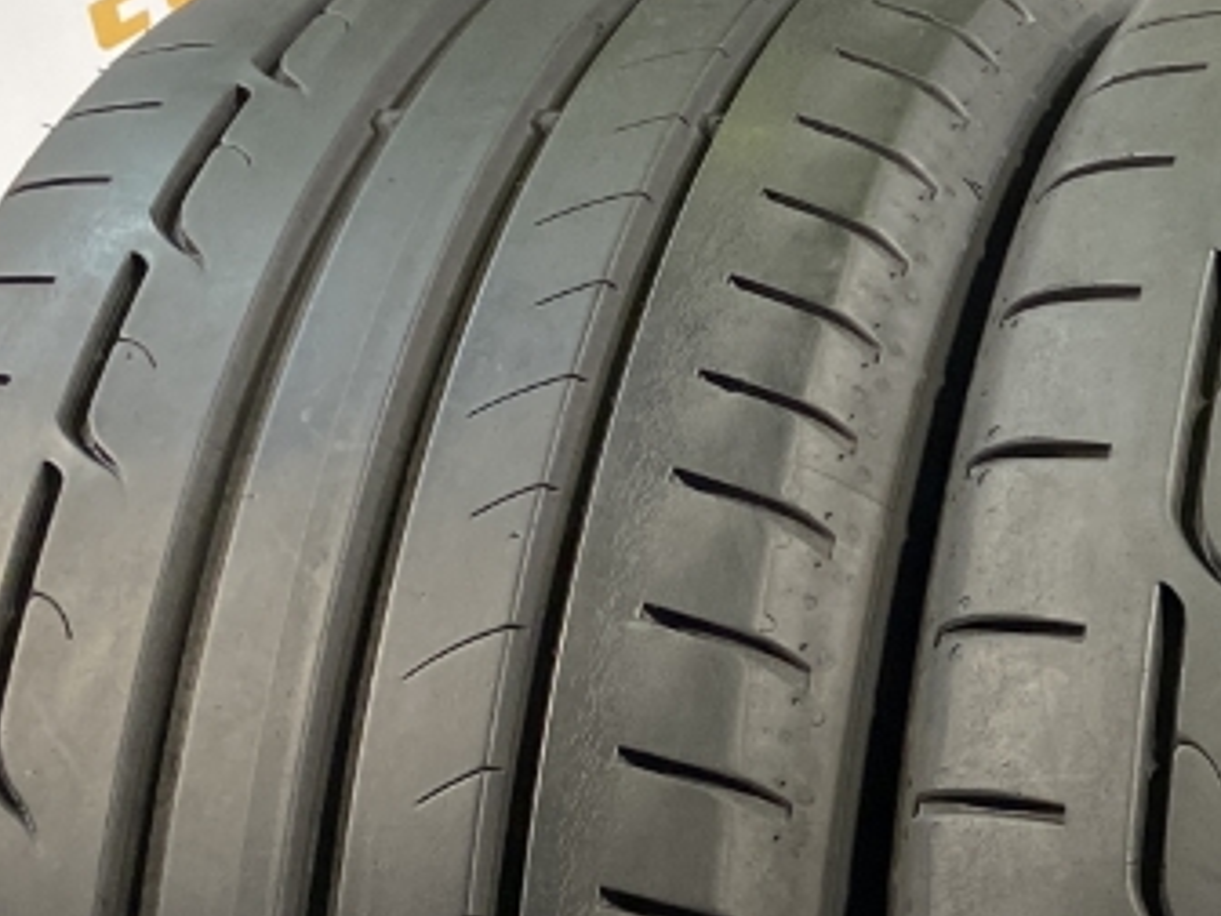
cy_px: 680
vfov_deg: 14.9
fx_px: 3492
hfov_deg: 17.1
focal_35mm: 99
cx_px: 2042
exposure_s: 1/100
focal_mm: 4.25
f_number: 1.8
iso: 100
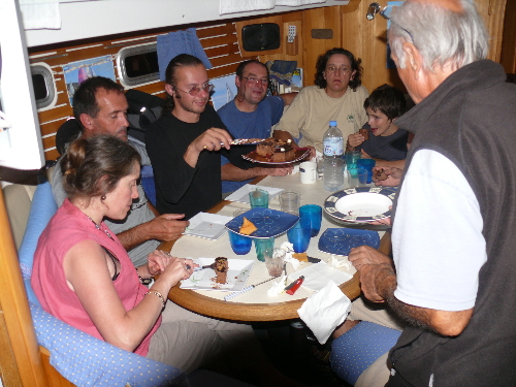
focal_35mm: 35
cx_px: 258
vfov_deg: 40.7
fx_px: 522
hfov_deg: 52.6
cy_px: 194
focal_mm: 7.4
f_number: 2.8
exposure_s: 1/30
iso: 100
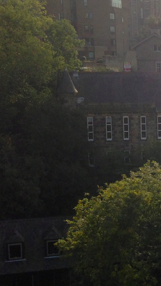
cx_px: 343
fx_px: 699
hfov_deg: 11.5
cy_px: 157
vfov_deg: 23.2
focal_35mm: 92
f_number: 2.4
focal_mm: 4.12
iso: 50
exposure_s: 1/1290
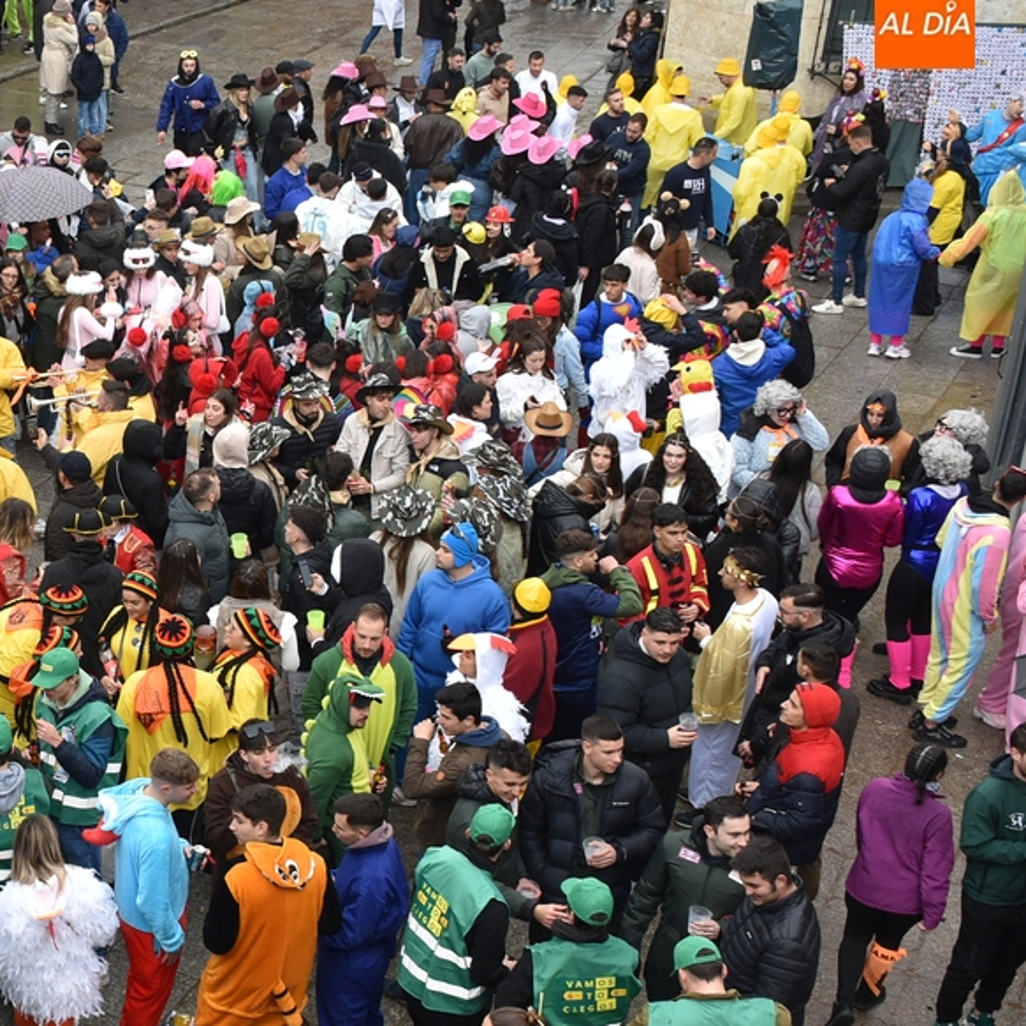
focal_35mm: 63
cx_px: -11
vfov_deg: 27.2
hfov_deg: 25.8
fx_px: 2113
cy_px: 607
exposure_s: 1/160
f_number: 6.3
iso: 400
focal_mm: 24
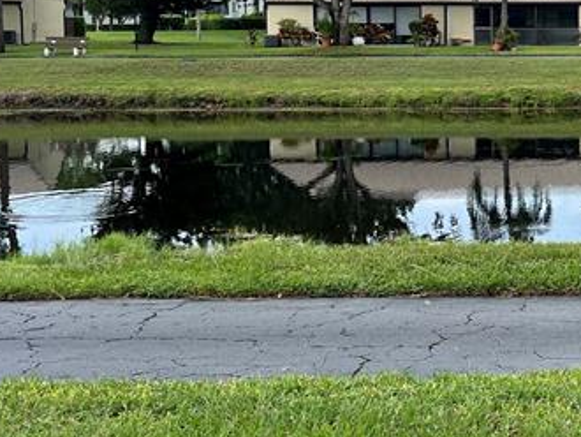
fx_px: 1058
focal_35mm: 63
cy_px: 79
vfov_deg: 22.9
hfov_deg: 28.2
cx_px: 621
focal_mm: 5.7
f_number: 1.5
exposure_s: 1/2571
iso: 50
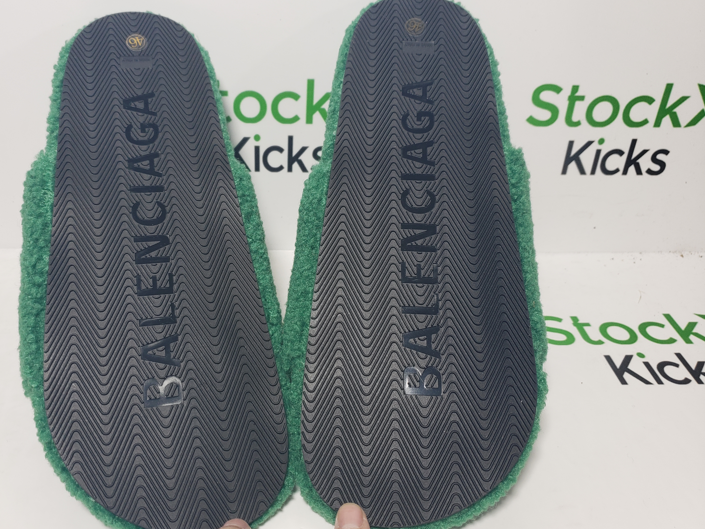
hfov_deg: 58.0
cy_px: 262
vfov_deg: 45.4
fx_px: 631
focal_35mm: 31
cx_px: 287
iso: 50
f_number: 1.5
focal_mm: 4.3
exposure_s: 1/276
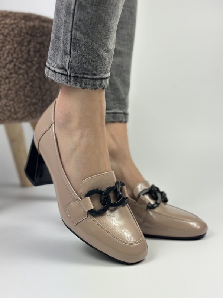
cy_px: 149
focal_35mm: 48
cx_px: 112
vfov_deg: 39.7
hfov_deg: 30.3
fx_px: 412
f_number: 1.78
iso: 80
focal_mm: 6.86
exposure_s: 1/1305
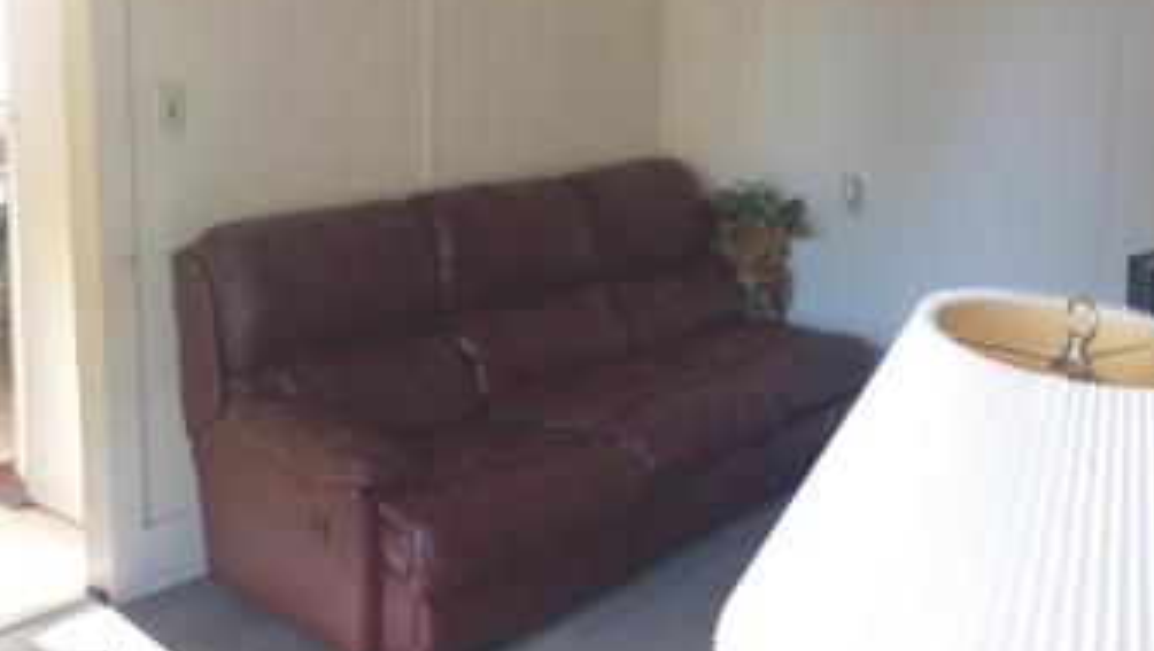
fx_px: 1194
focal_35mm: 39
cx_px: 627
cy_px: 193
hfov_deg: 51.5
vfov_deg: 30.2
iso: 200
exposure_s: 1/30
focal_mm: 4.1
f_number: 3.3
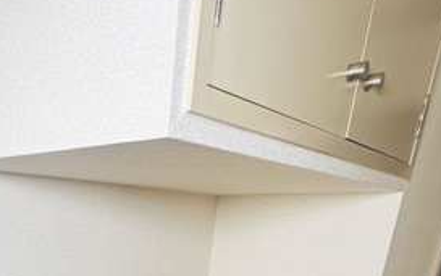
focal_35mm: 38
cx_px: 98
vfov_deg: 25.5
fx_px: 457
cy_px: 412
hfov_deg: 49.0
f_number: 2.2
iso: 100
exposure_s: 1/99
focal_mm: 2.22
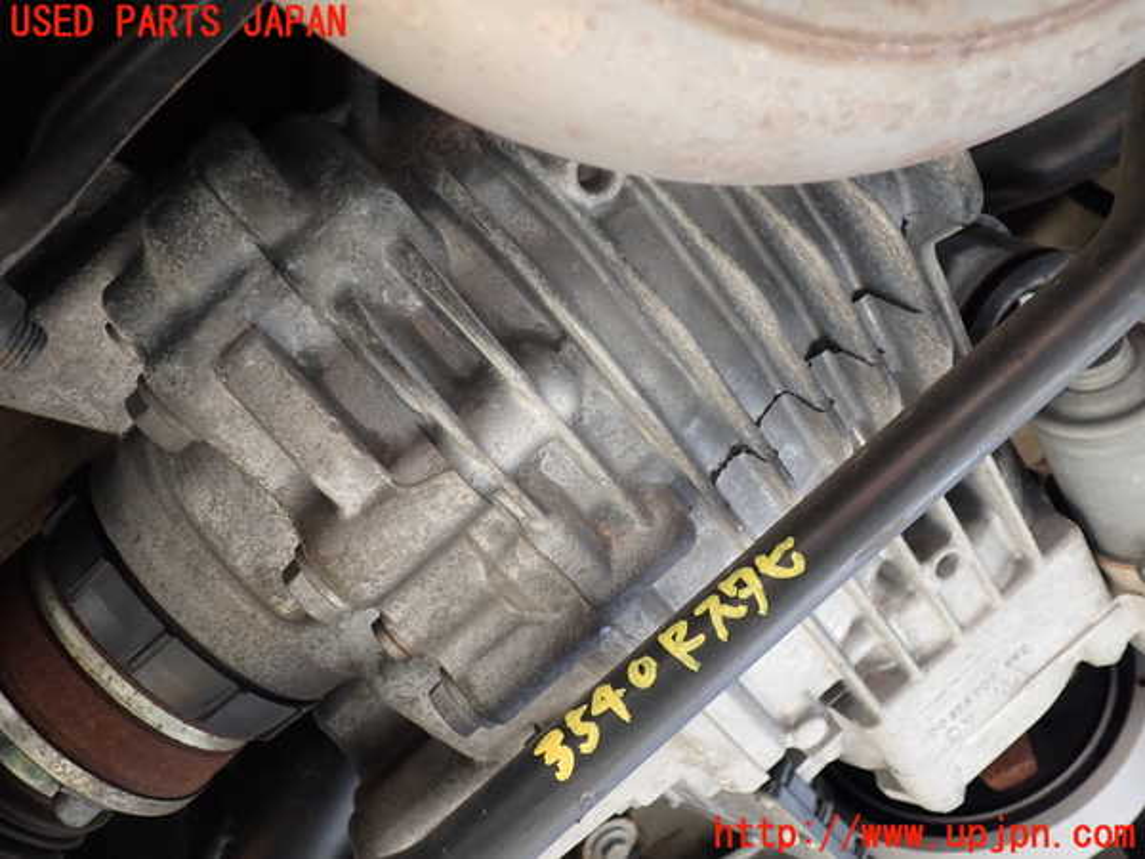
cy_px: 430
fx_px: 992
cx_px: 572
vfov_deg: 46.8
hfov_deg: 60.0
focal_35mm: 30
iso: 200
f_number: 2.3
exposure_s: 1/40
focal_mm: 5.4
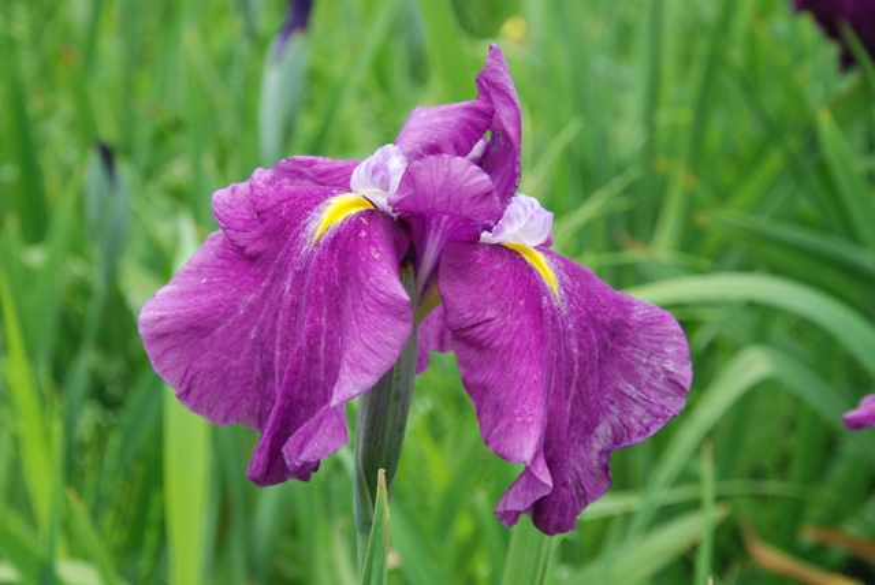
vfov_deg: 8.7
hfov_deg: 13.0
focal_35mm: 158
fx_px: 3832
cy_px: 292
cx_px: 438
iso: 400
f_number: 13
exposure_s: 1/30
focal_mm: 105
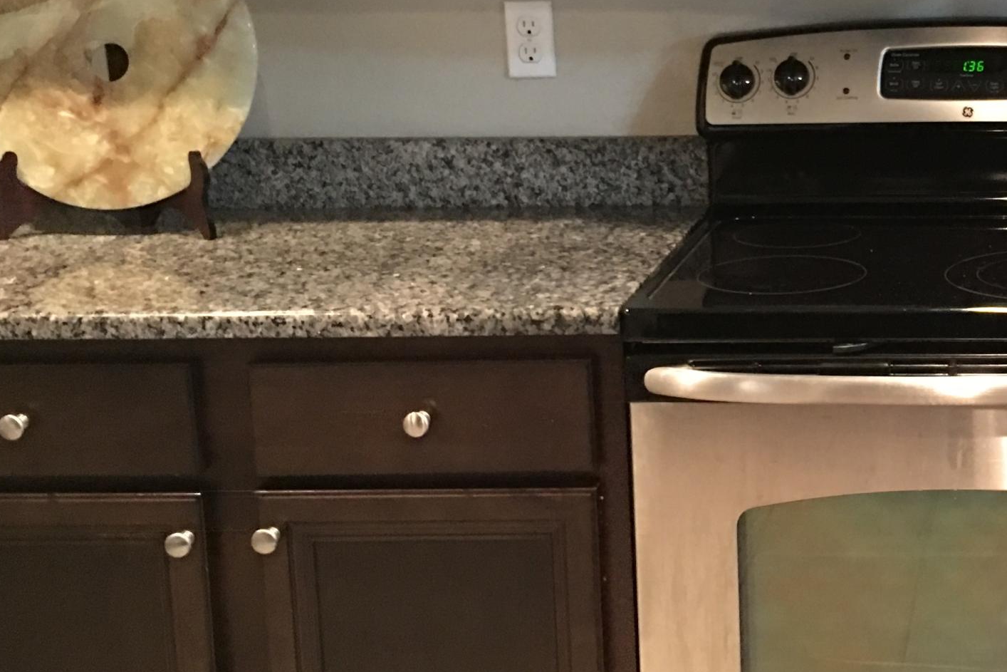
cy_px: 205
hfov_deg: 29.5
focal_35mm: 64
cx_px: 994
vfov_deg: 21.1
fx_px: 1790
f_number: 2.2
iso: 80
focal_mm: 4.15
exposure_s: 1/4
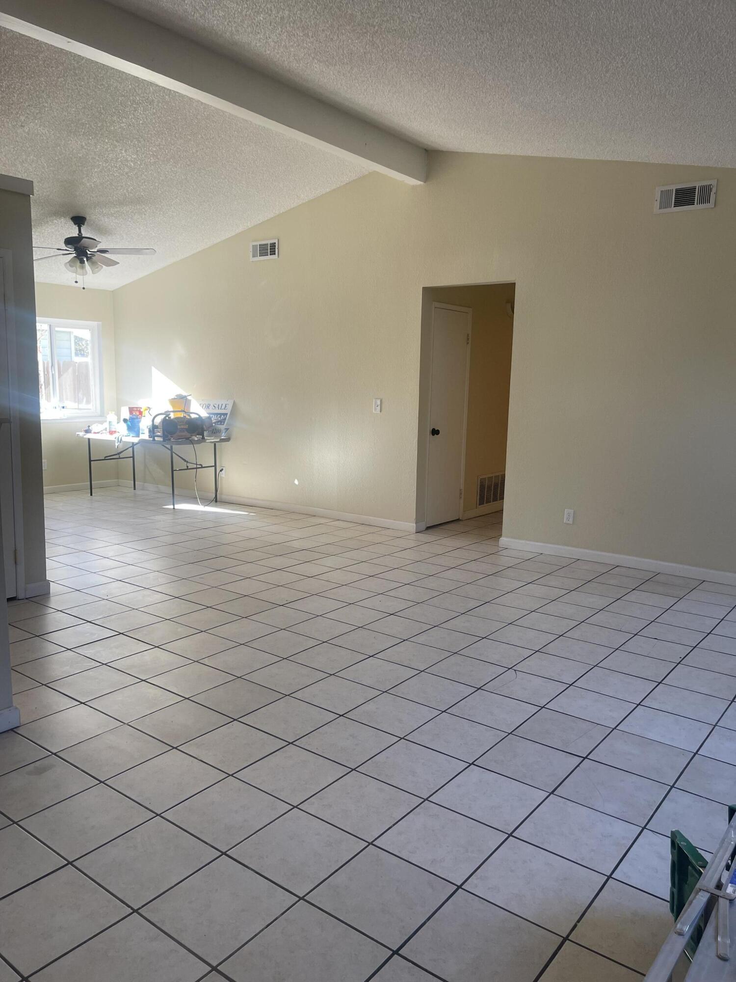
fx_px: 709
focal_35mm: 25
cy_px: 491
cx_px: 368
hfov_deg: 54.9
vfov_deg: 69.4
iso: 80
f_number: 1.6
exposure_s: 1/120
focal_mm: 5.1
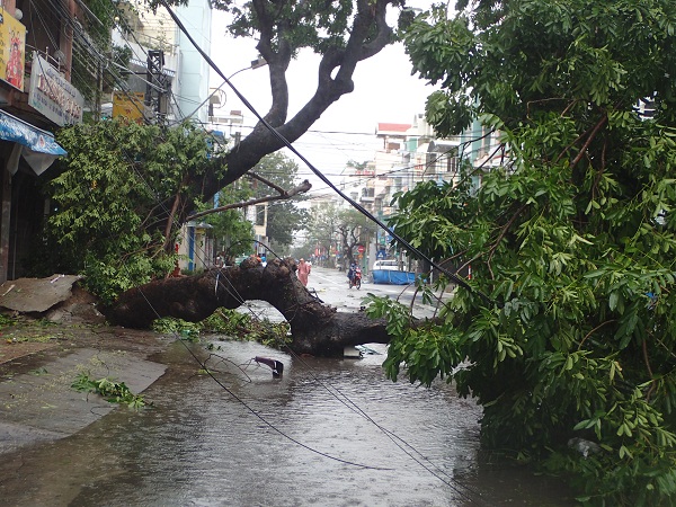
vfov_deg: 31.5
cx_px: 338
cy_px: 254
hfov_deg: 41.2
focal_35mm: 46
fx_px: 898
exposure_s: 1/100
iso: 100
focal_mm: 8.41
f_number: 3.1
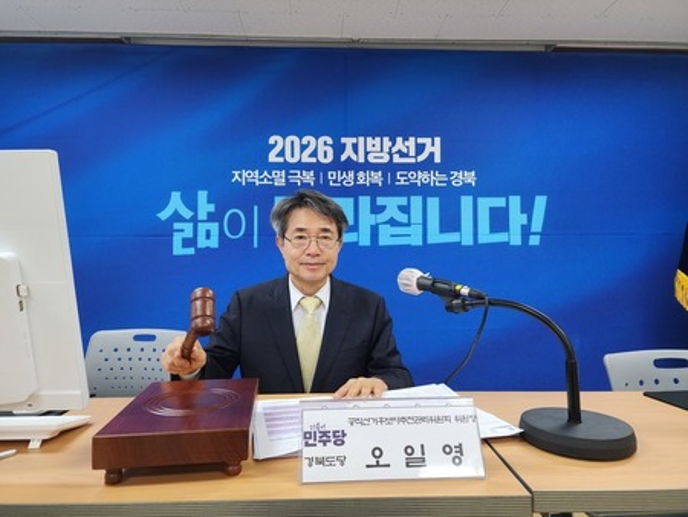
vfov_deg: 58.9
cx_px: 344
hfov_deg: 73.9
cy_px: 258
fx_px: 457
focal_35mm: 23
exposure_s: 1/120
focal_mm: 6.4
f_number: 1.8
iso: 320
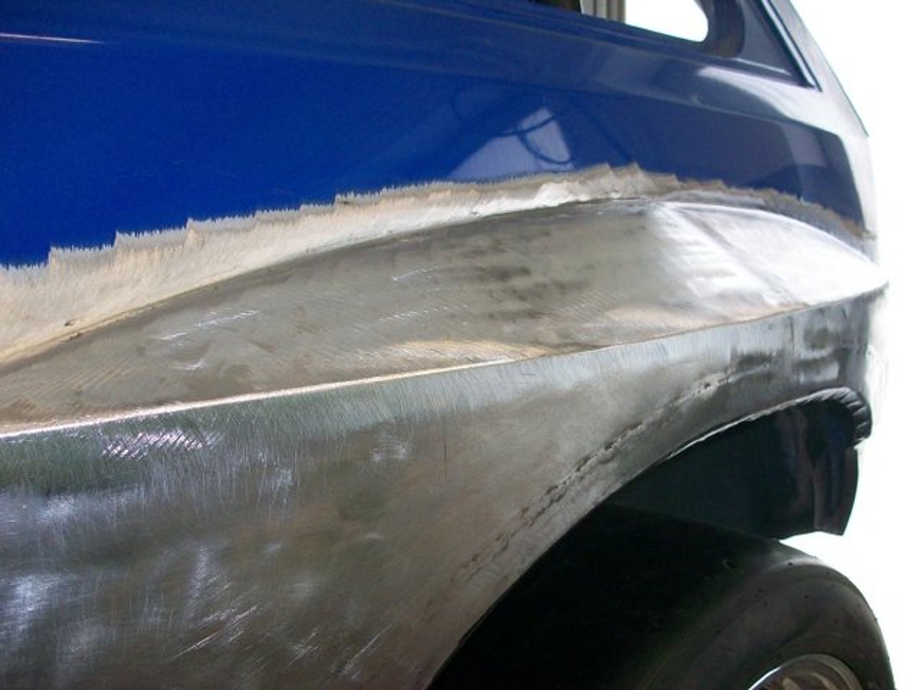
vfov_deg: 41.8
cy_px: 345
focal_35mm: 34
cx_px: 460
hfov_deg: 54.0
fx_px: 905
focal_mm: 5.7
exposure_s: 1/94
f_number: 2.8
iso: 160
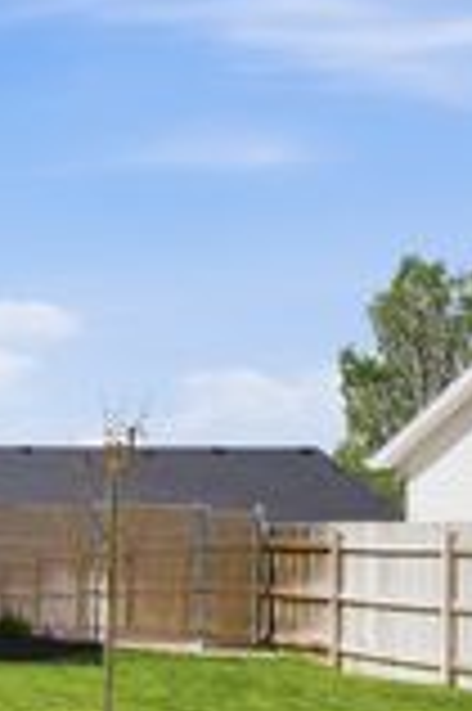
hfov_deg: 13.0
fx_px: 1588
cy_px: 407
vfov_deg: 25.2
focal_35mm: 81
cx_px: -643
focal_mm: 17
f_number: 10
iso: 100
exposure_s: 1/200
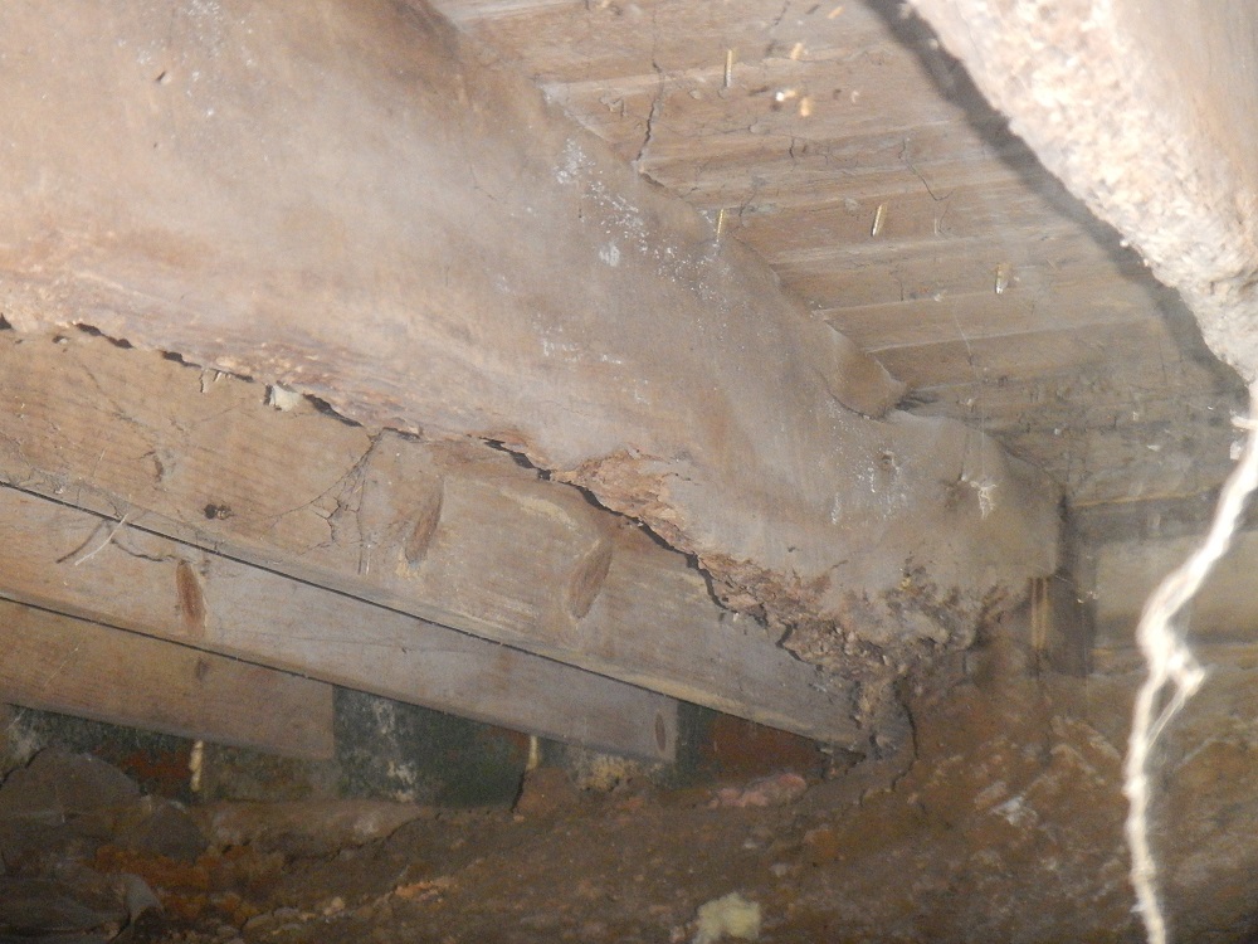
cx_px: 629
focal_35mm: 91
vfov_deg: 16.2
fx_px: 3307
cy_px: 472
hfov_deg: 21.5
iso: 1000
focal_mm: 16.4
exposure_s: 1/30
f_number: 4.5
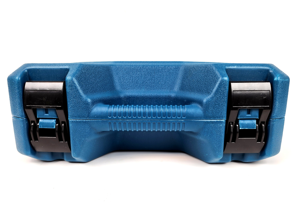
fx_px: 196
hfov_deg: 73.9
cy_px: 110
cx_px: 148
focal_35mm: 23
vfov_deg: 58.9
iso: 50
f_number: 1.8
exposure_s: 1/120
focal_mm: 6.4
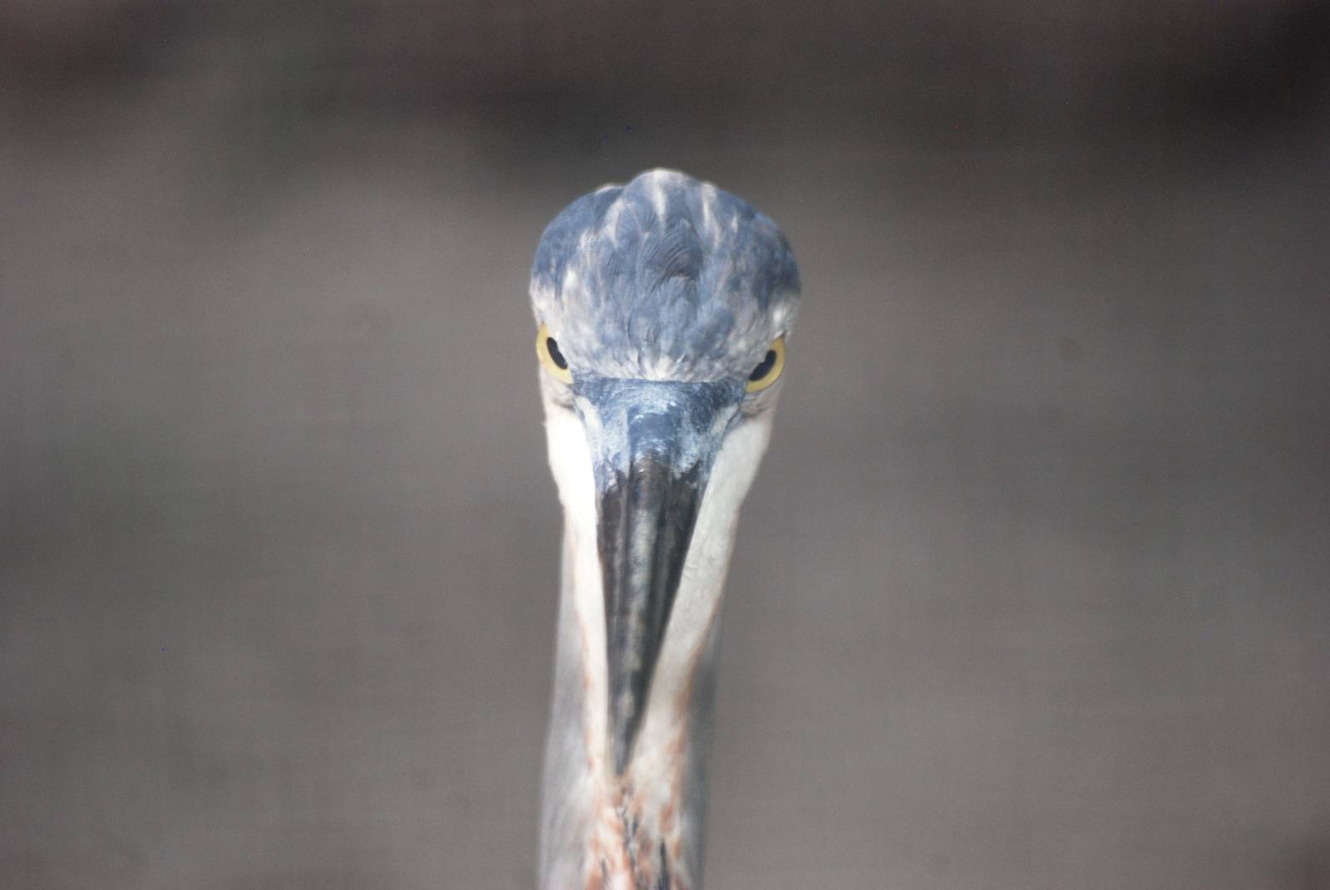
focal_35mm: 450
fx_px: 16645
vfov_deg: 3.1
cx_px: 665
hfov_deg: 4.6
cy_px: 445
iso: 400
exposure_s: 1/60
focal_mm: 300
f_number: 5.6
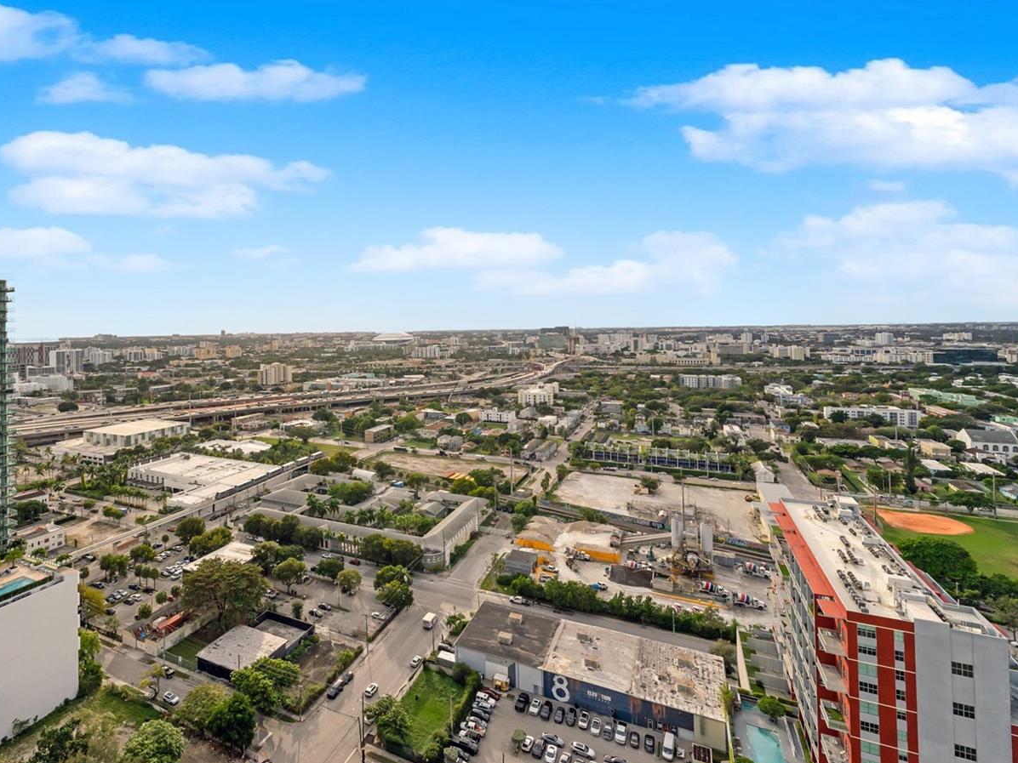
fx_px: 529
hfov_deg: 85.4
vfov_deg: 71.2
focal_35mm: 18
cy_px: 324
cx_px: 358
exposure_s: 1/1250
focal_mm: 14
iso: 400
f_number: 8
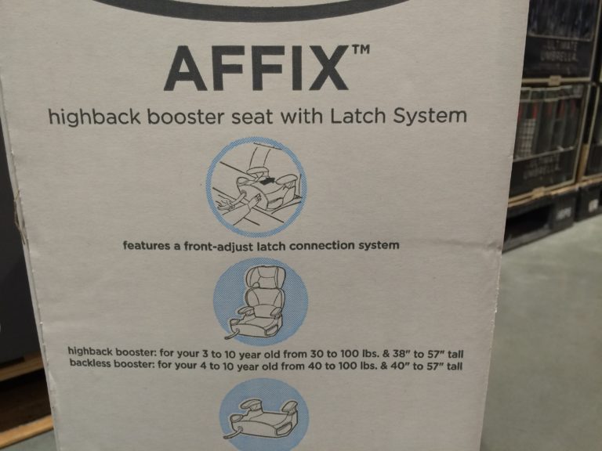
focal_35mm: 29
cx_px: 301
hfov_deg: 61.7
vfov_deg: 48.2
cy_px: 226
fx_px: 504
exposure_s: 1/30
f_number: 2.2
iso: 100
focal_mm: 4.15
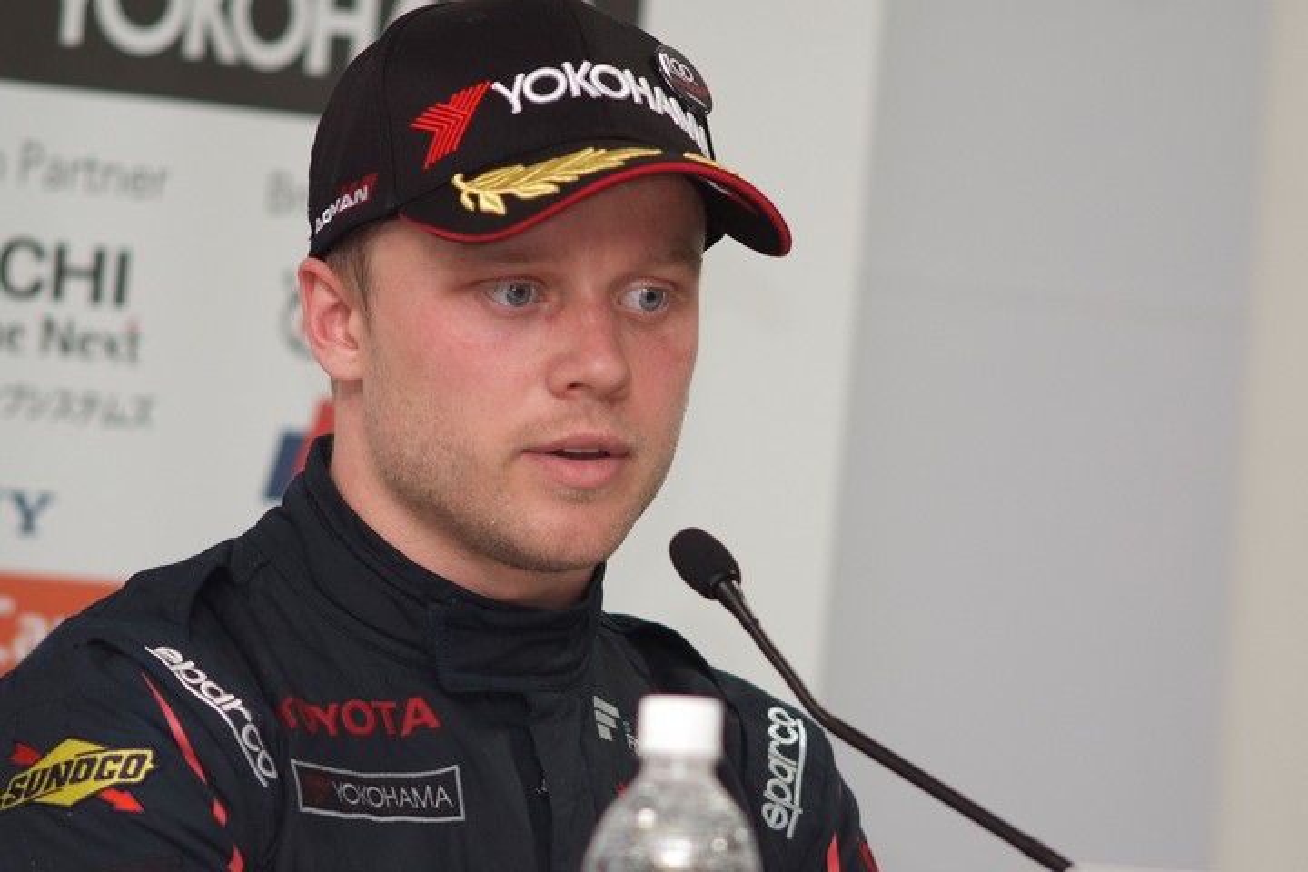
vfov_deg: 5.1
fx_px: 9809
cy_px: 436
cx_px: 654
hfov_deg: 7.6
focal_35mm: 270
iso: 400
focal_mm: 180
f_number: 2.8
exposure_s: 1/250
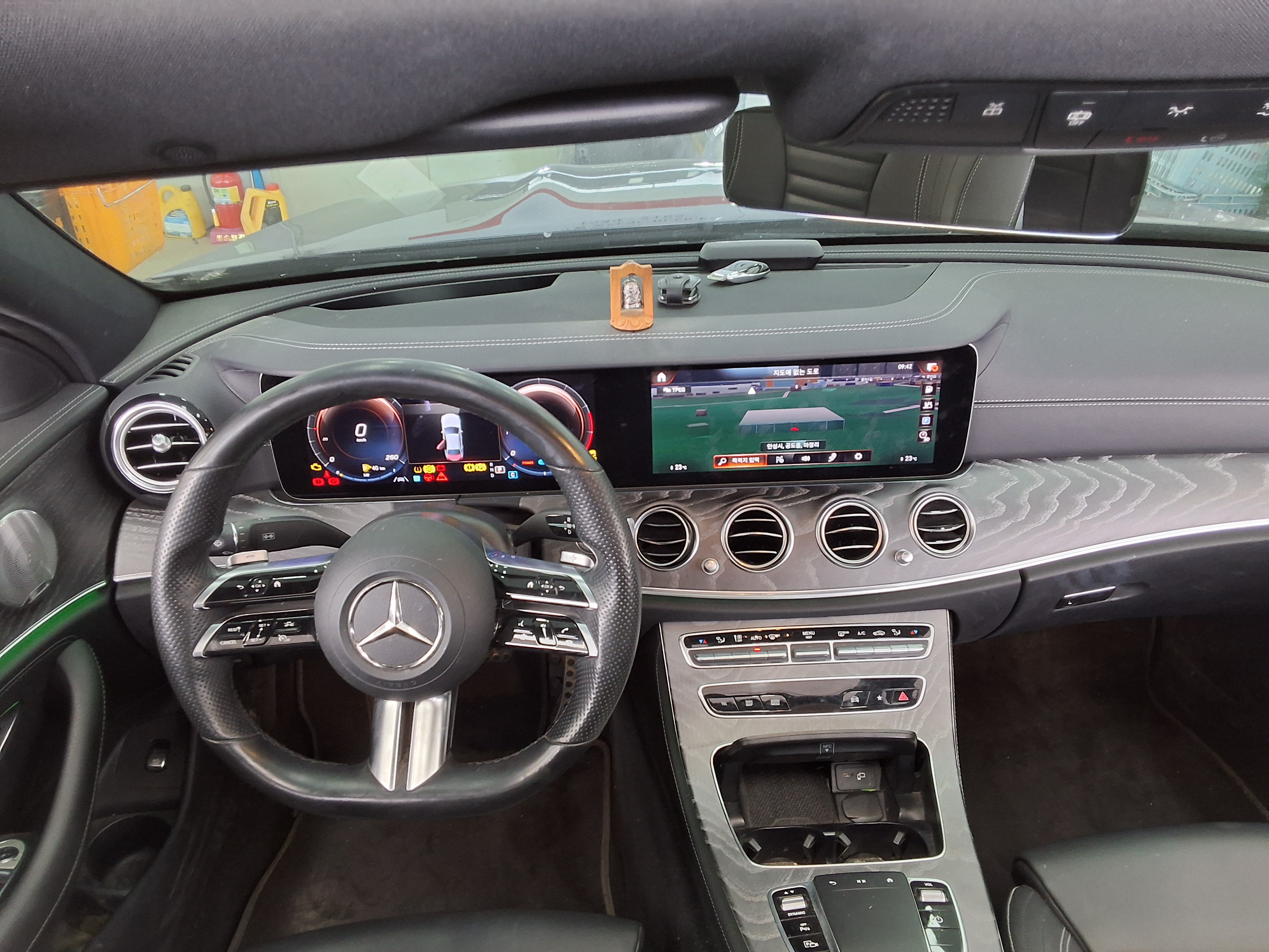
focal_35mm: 28
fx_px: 1026
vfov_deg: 49.7
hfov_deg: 63.4
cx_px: 634
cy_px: 476
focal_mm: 2.91
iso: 160
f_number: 1.9
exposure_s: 1/40
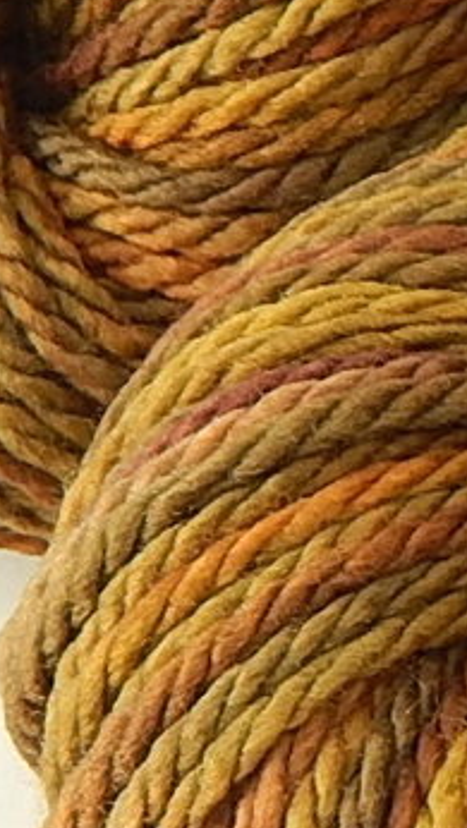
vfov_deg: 8.3
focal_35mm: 260
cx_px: 1482
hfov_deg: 4.5
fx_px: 5715
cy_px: 369
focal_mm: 7.7
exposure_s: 1/40
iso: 125
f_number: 3.6
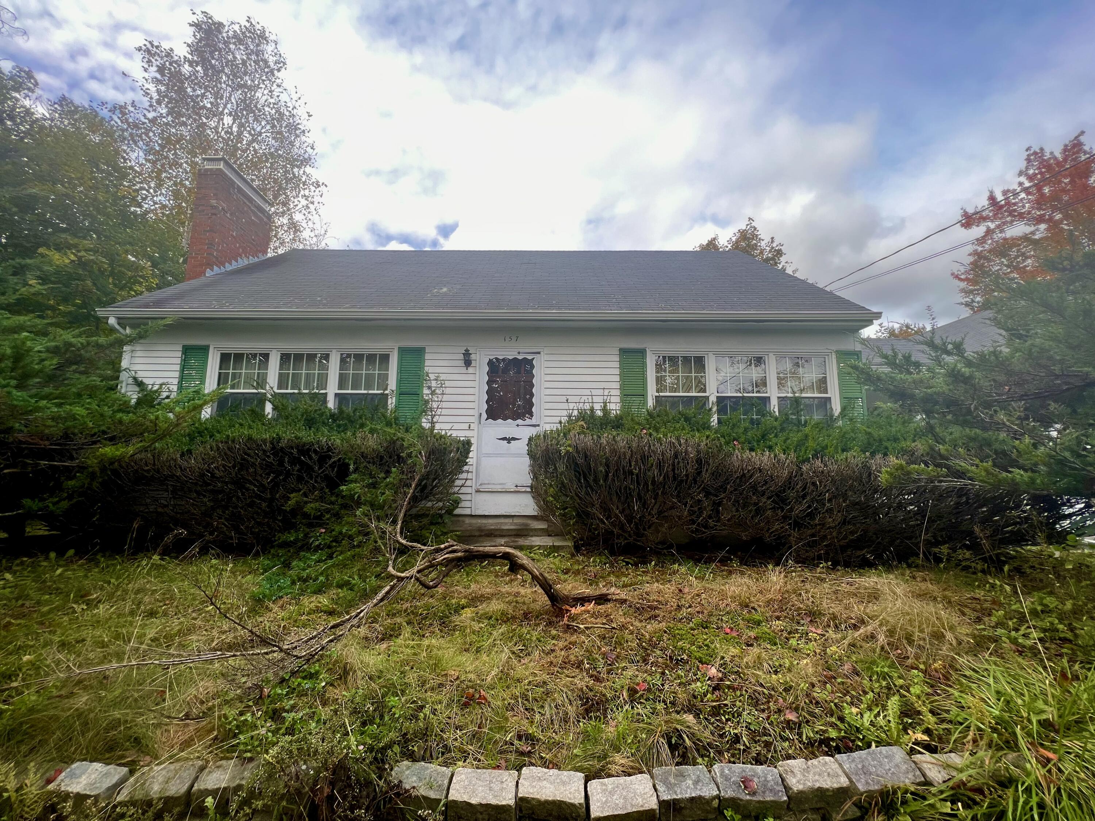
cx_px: 548
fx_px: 411
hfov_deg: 106.2
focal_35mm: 13
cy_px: 410
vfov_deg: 89.9
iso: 32
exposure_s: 1/330
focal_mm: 1.57
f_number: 1.8
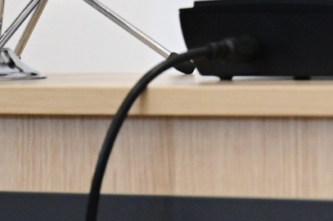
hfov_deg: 1.8
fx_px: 10411
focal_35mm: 1126
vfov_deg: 1.2
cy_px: -413
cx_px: 528
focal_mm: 185
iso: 2000
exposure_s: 1/160
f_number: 3.5
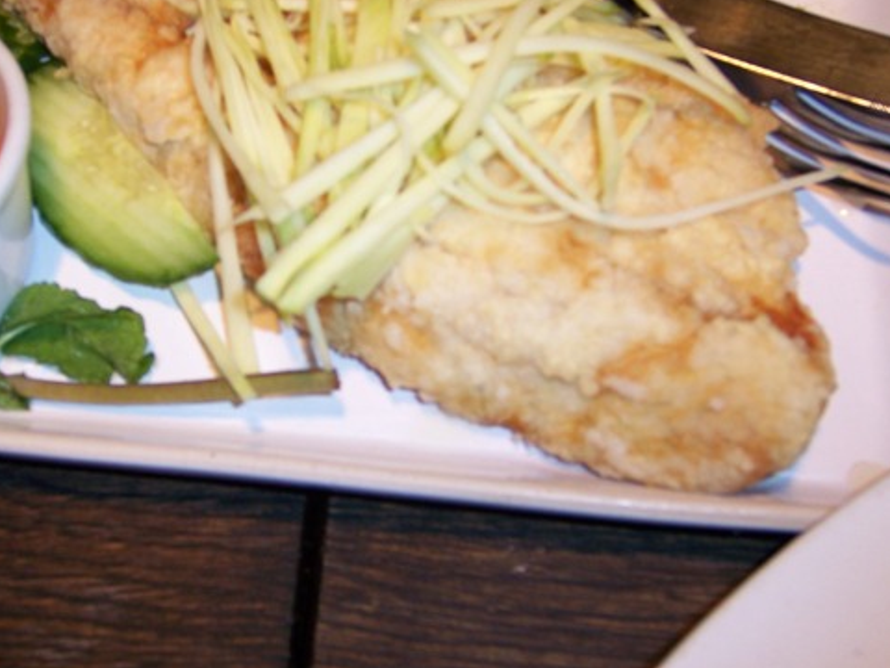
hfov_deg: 39.6
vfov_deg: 30.3
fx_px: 1234
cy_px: 314
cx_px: 380
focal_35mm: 48
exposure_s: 1/60
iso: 125
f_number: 2.8
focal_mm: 6
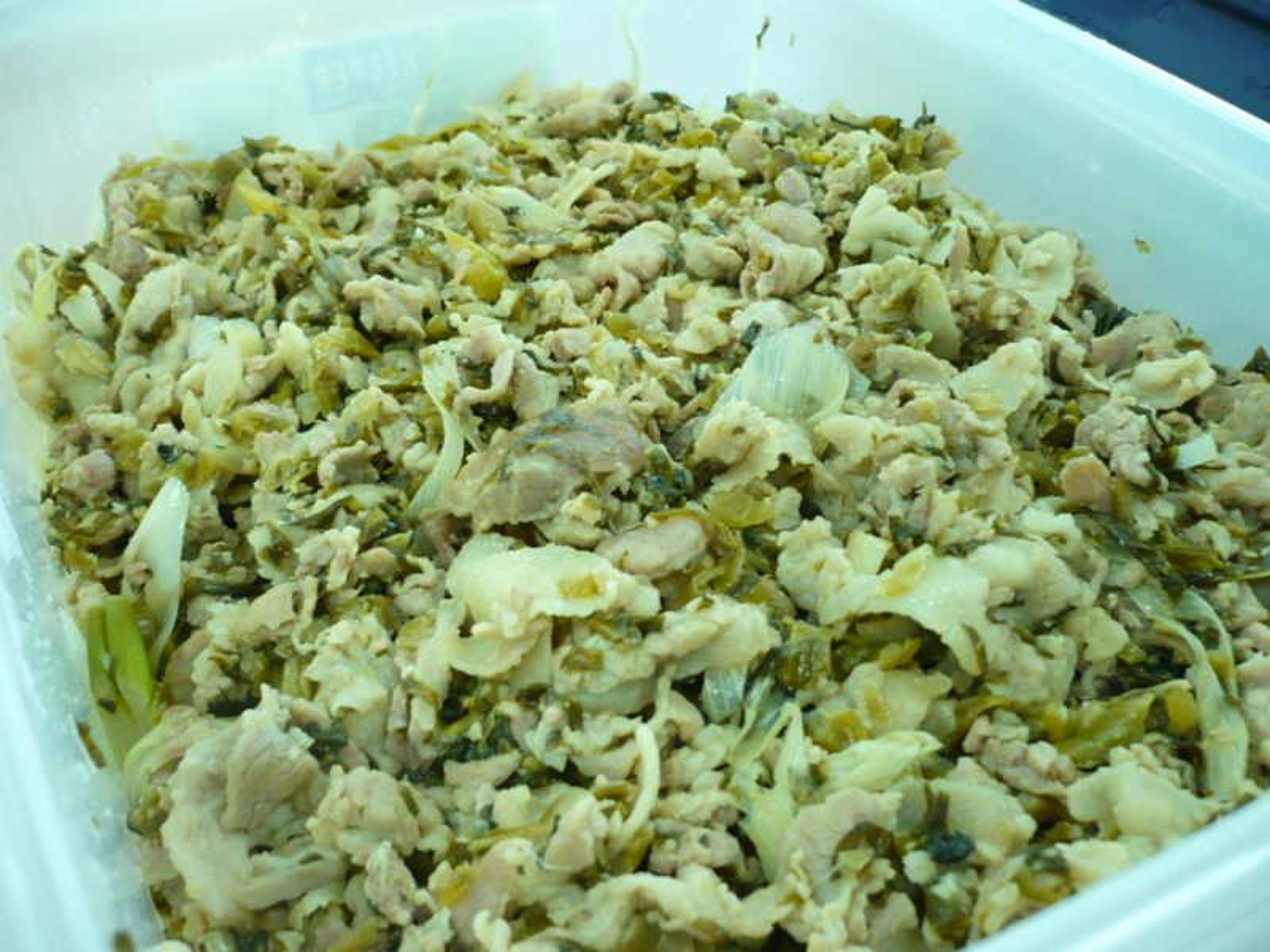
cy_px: 476
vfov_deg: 40.7
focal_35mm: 35
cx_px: 635
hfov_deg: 52.6
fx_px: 1284
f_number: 2.8
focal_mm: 5.8
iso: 200
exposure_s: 1/25
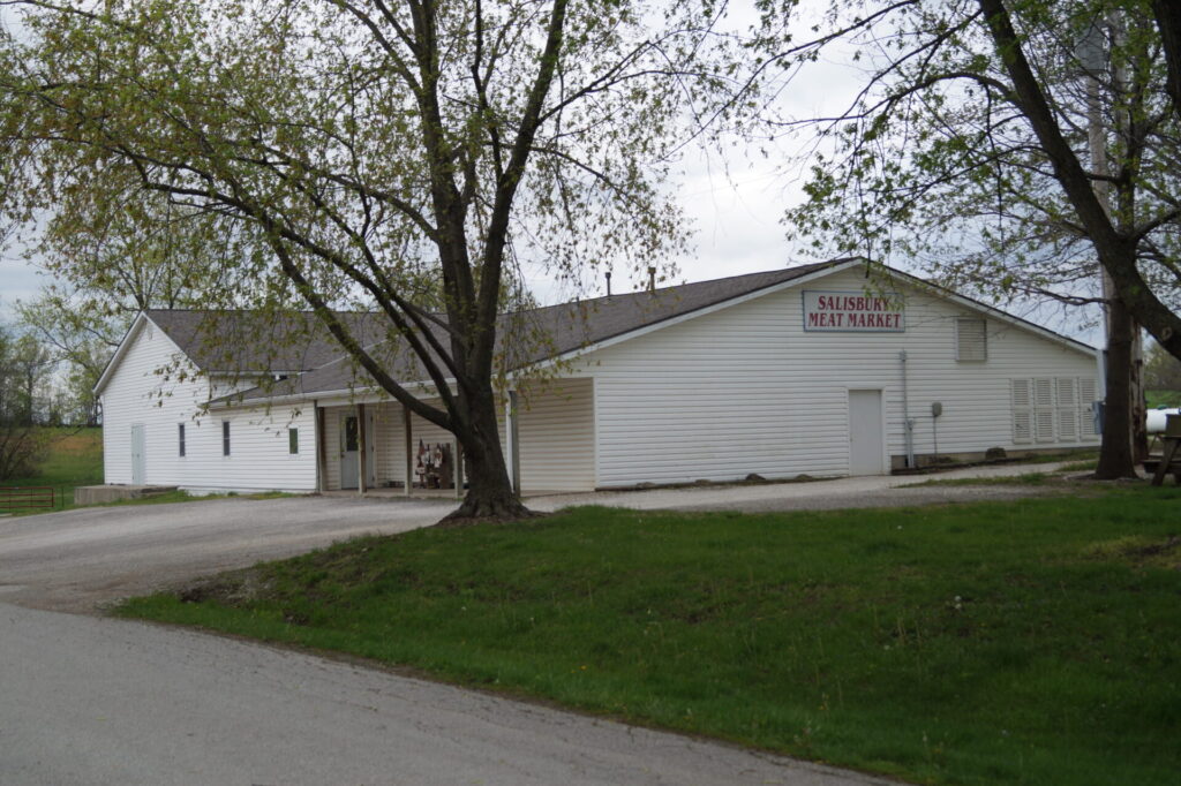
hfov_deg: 43.6
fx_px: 1476
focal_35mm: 45
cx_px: 590
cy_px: 393
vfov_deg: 29.8
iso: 100
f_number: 5
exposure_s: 1/80
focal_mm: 30
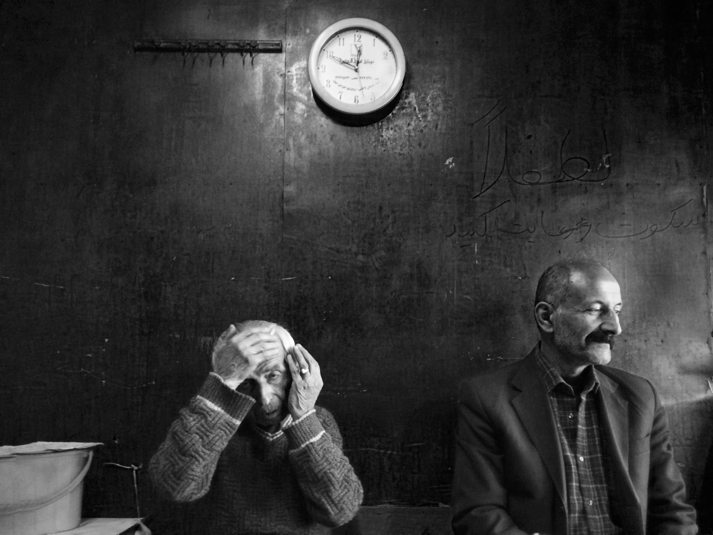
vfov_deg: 48.2
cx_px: 356
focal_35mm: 29
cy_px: 268
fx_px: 597
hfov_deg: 61.7
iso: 250
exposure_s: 1/17
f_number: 2.2
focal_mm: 4.15
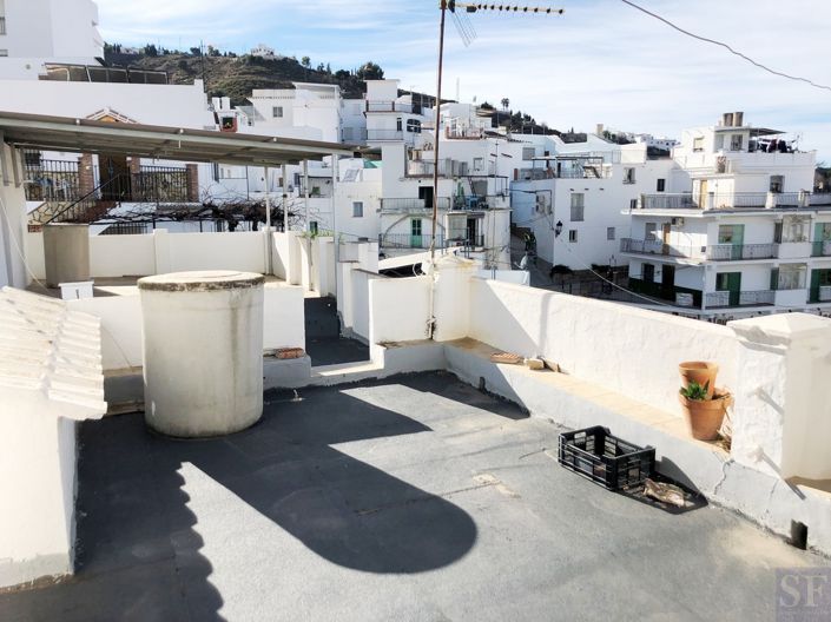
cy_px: 311
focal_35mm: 28
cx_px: 416
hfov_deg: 63.5
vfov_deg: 49.7
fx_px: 672
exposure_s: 1/2000
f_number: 1.8
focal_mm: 3.99
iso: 20
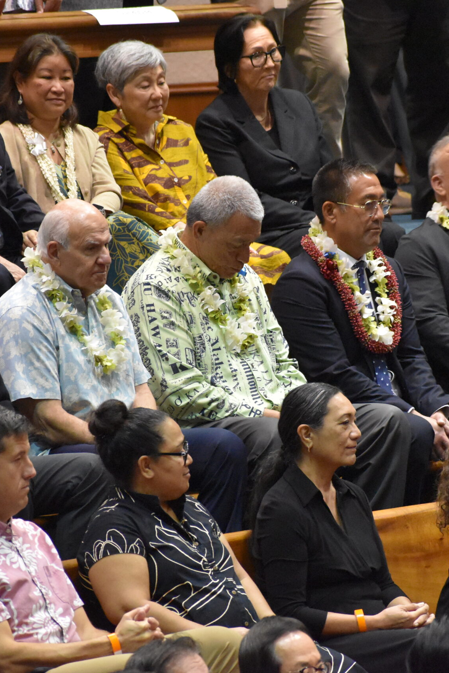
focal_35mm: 350
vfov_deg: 5.9
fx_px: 6541
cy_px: 337
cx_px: 249
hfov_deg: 3.9
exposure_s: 1/80
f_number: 5
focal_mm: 155
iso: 6400
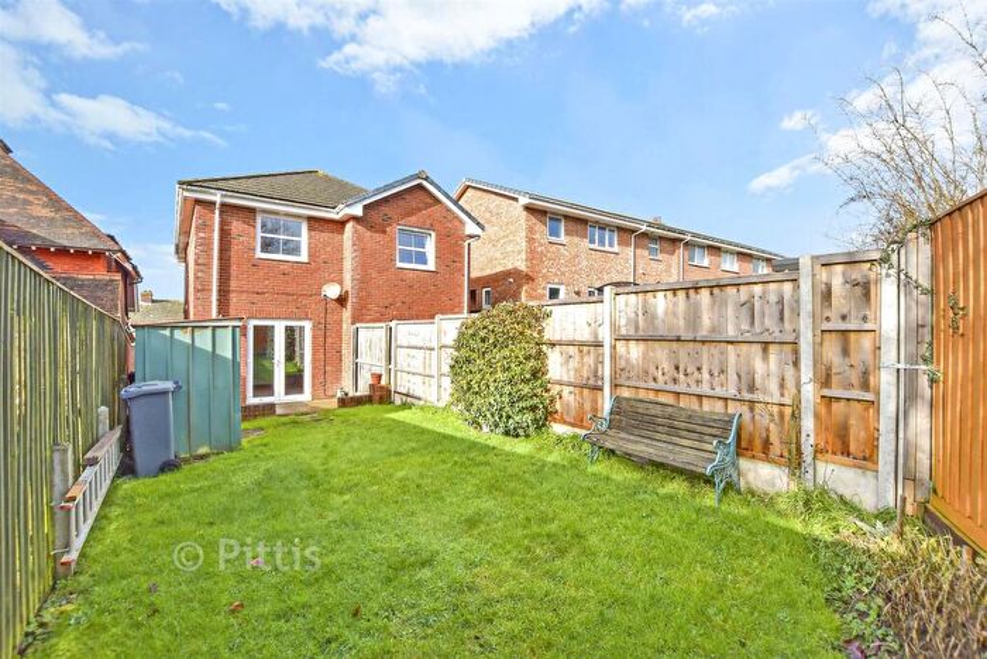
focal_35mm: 15
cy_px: 330
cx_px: 494
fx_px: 411
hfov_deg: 100.4
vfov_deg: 77.4
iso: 320
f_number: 8
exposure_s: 1/250
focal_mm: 10
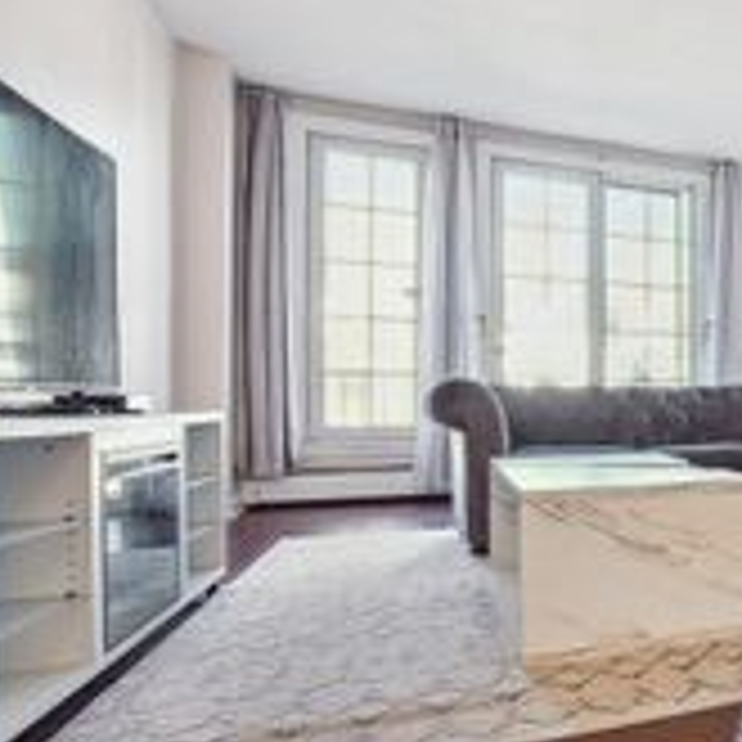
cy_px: 418
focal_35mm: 31
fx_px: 752
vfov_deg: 52.4
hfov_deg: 37.0
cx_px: 931
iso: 250
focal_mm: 12
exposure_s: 1/1.67
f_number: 13
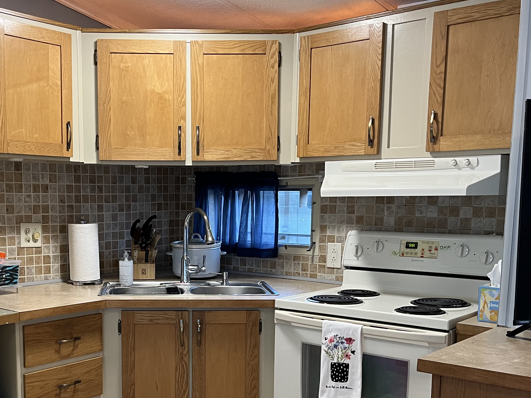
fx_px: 690
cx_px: 188
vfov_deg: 31.8
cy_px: 284
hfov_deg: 41.7
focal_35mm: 45
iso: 200
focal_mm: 5.1
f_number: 1.6
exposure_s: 1/60
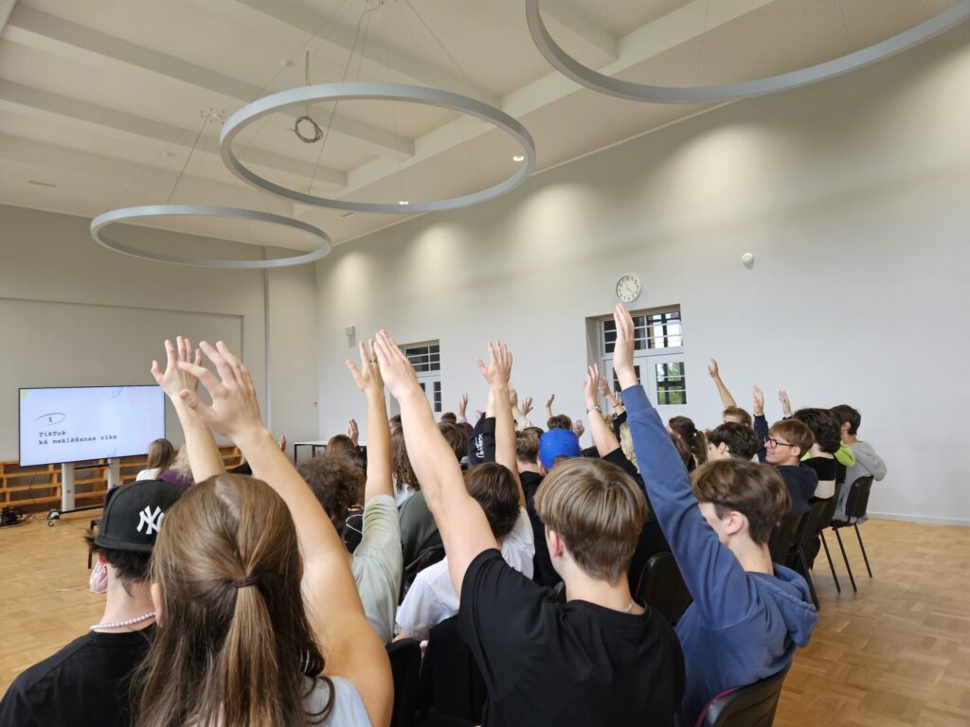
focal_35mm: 23
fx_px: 644
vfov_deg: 58.9
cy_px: 364
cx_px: 485
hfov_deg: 73.9
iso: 200
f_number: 1.8
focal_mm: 5.4
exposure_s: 1/60
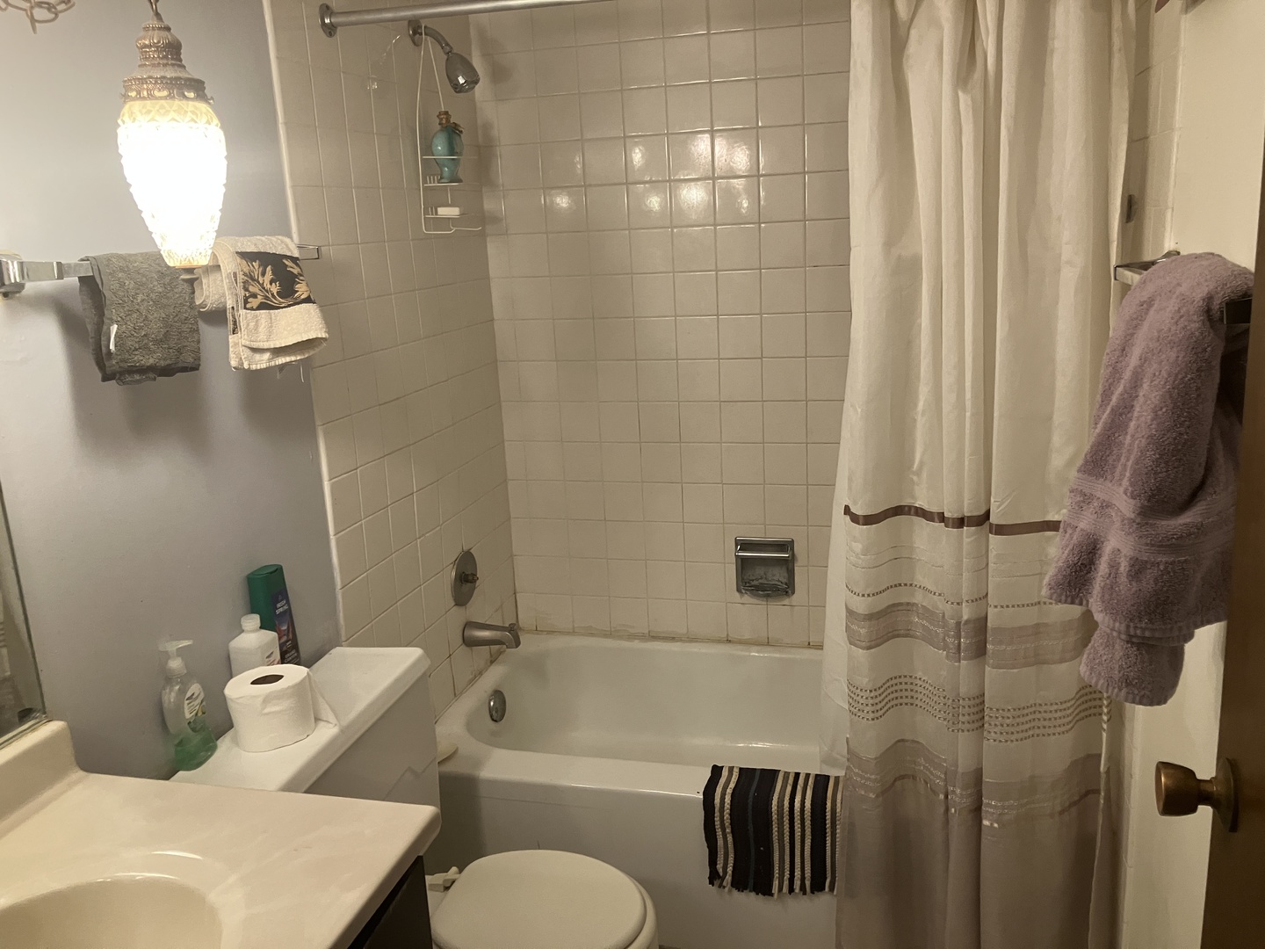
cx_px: 632
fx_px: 1023
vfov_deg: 49.7
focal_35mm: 28
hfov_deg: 63.4
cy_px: 474
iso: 125
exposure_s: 1/60
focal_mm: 3.99
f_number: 1.8
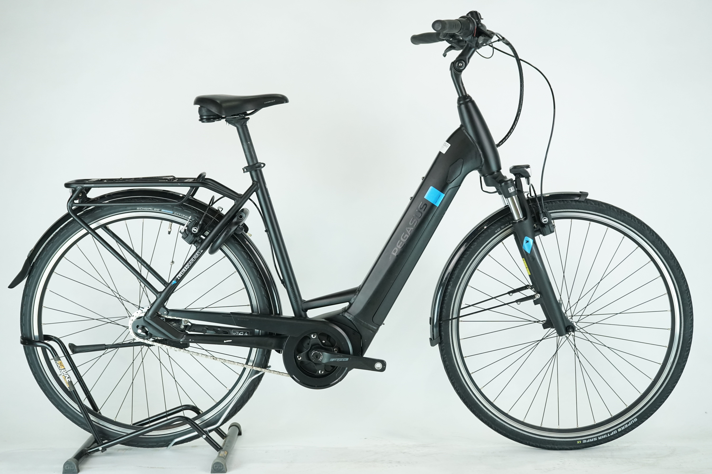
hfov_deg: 35.1
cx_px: 356
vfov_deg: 23.8
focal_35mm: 57
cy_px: 237
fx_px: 1127
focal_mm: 57
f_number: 5.6
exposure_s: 1/200
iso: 1600
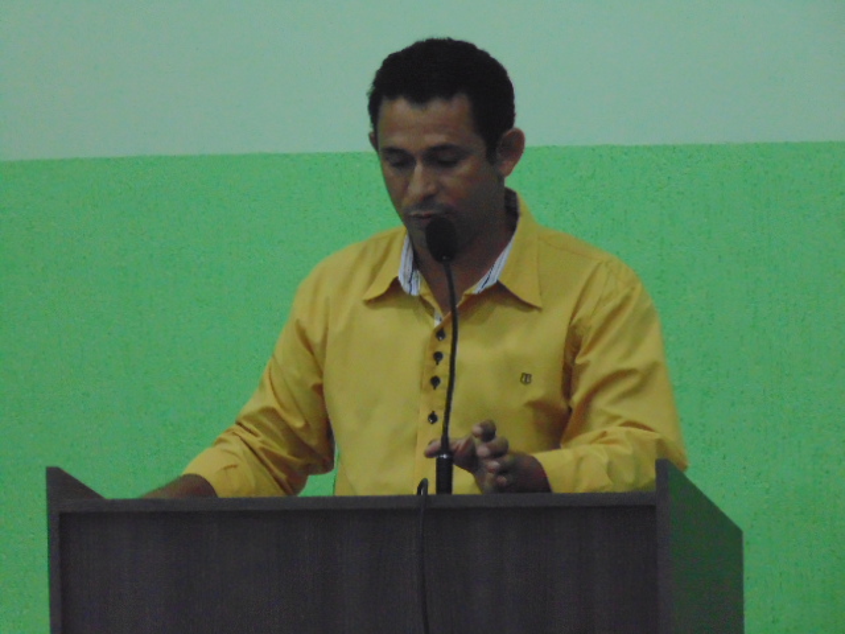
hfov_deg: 5.5
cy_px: 317
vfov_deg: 4.2
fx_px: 8739
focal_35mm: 358
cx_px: 422
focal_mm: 64.1
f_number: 6
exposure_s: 1/40
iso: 800
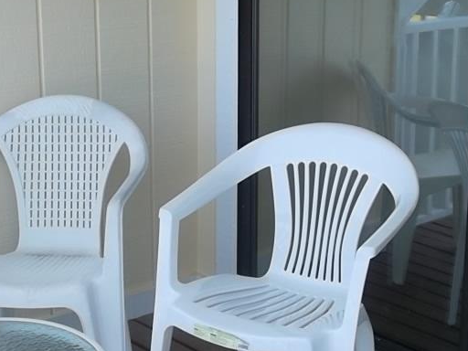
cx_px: 182
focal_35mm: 64
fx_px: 865
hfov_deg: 30.2
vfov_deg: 22.9
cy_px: 134
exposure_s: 1/140
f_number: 3.7
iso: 80
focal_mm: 5.7
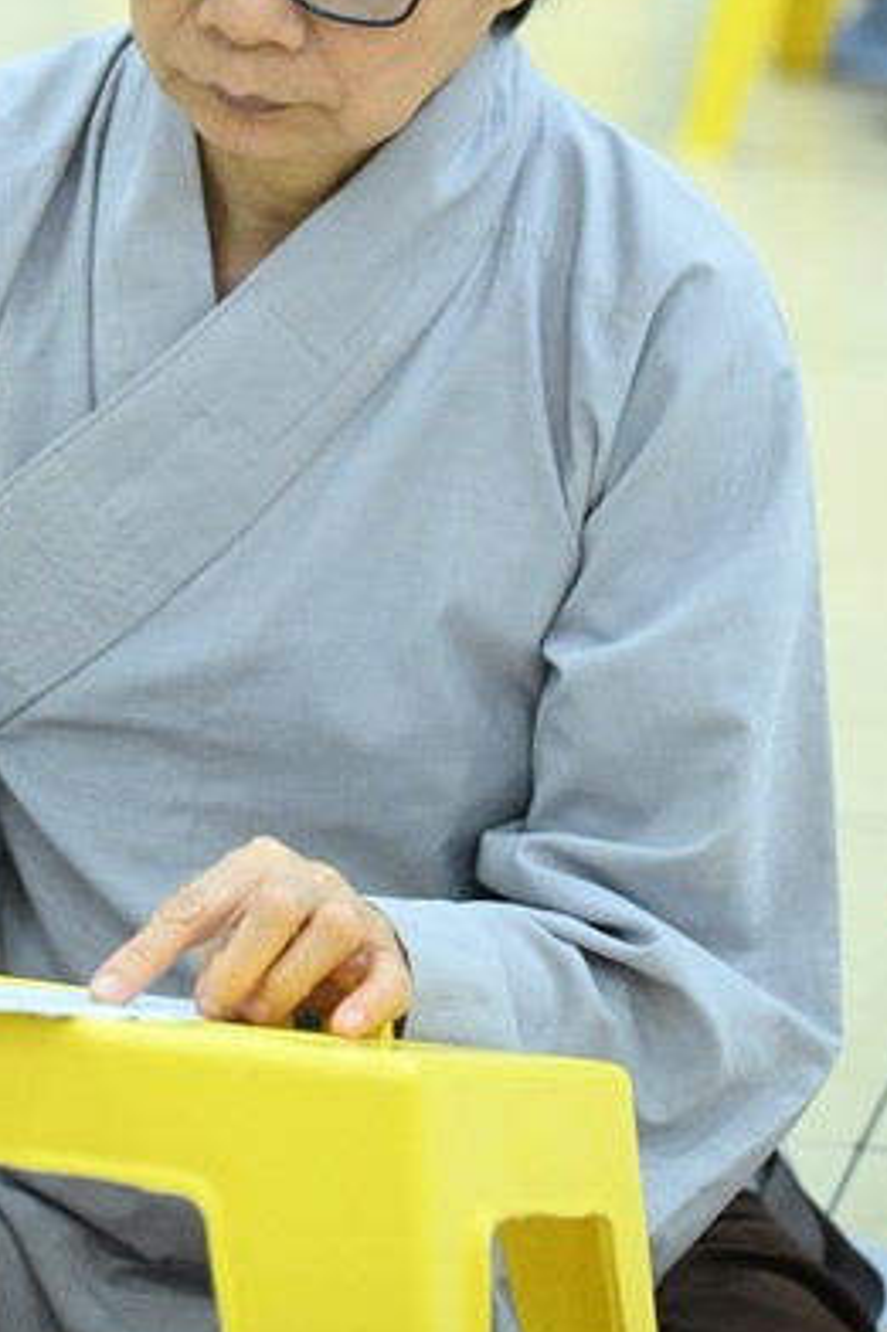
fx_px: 7361
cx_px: 177
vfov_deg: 10.3
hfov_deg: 6.9
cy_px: 357
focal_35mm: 199
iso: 12800
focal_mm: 120
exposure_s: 1/200
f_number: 4
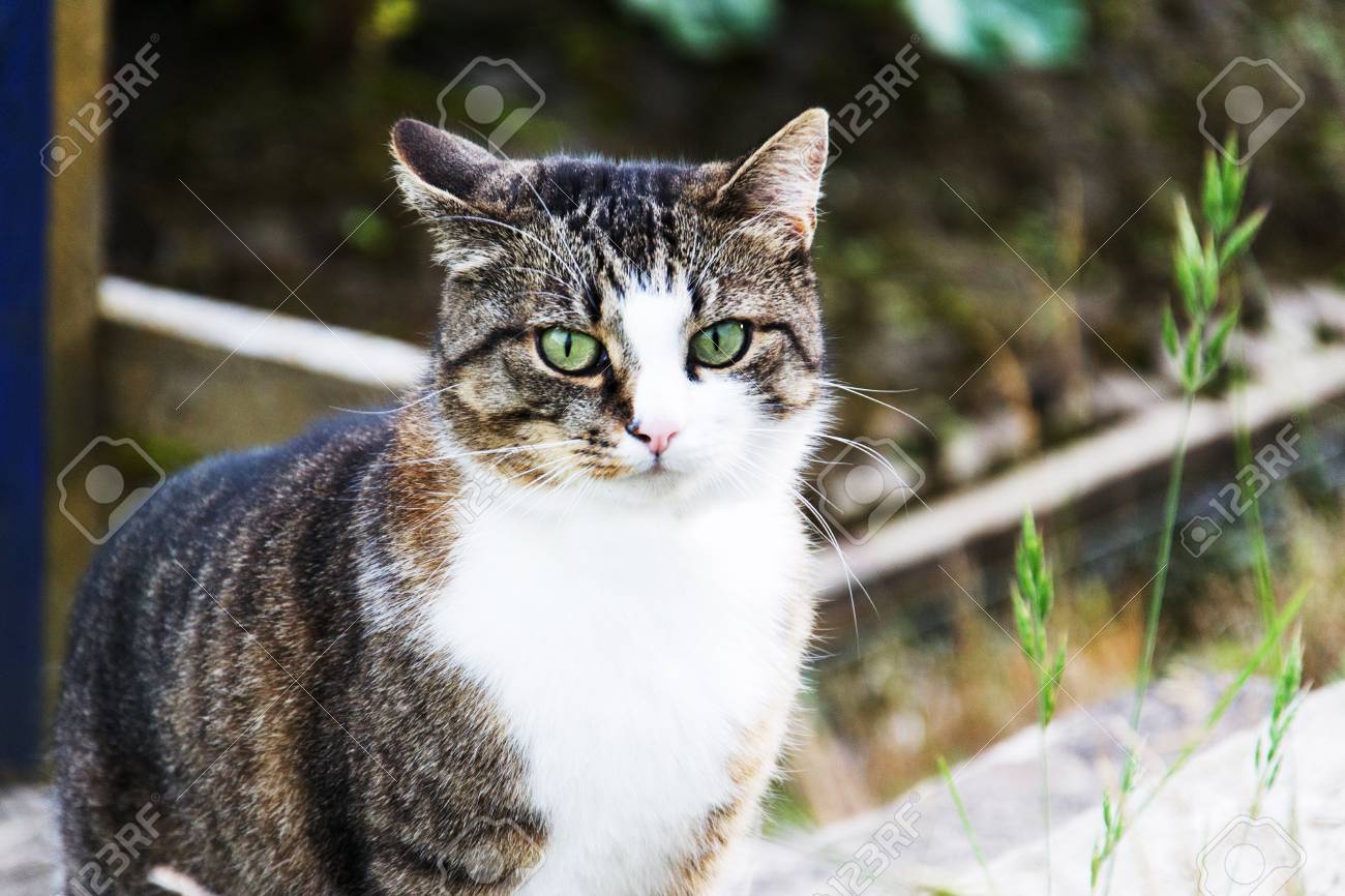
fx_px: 5883
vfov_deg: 8.7
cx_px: 672
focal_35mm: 158
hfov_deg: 13.0
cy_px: 448
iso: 360
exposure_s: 1/125
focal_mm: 105
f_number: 5.6
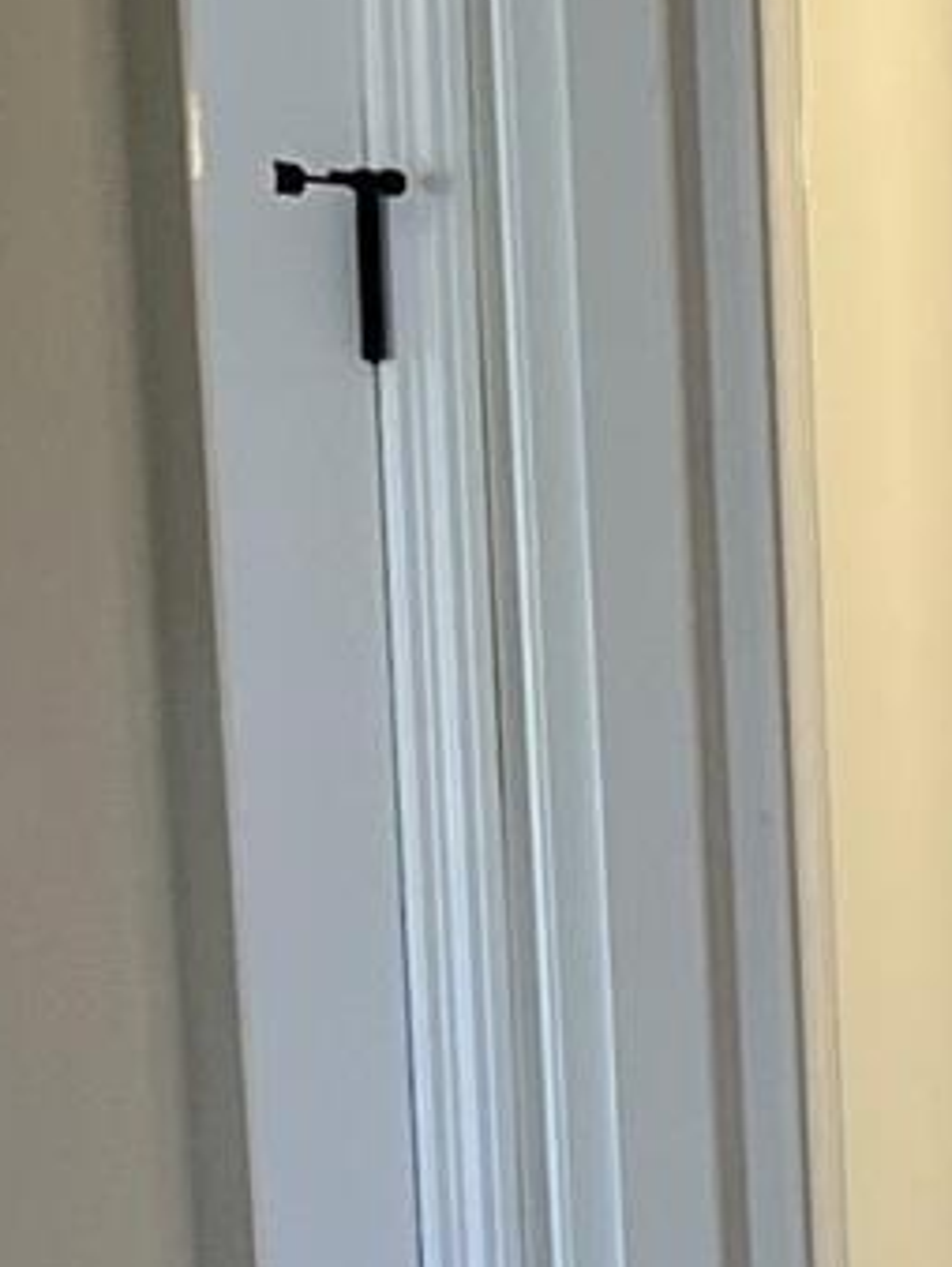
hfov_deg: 8.0
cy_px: 2249
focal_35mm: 177
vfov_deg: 10.5
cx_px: 1870
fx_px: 6482
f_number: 1.5
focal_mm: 5.7
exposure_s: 1/120
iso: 125
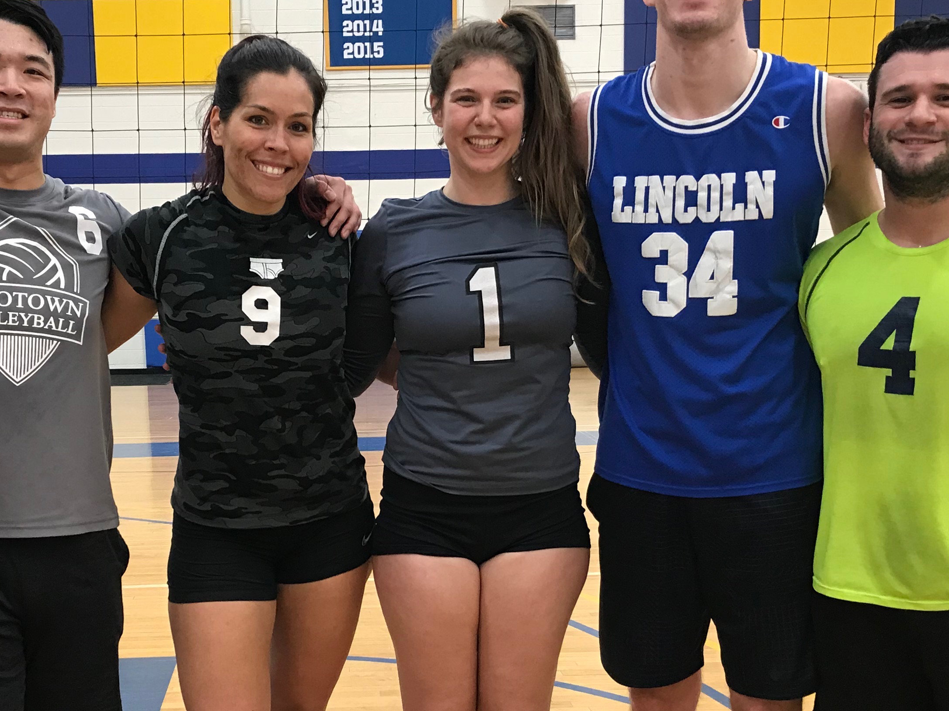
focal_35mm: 52
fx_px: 1426
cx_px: 363
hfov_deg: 36.6
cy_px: 498
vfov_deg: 27.8
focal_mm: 3.99
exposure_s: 1/30
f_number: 1.8
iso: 32
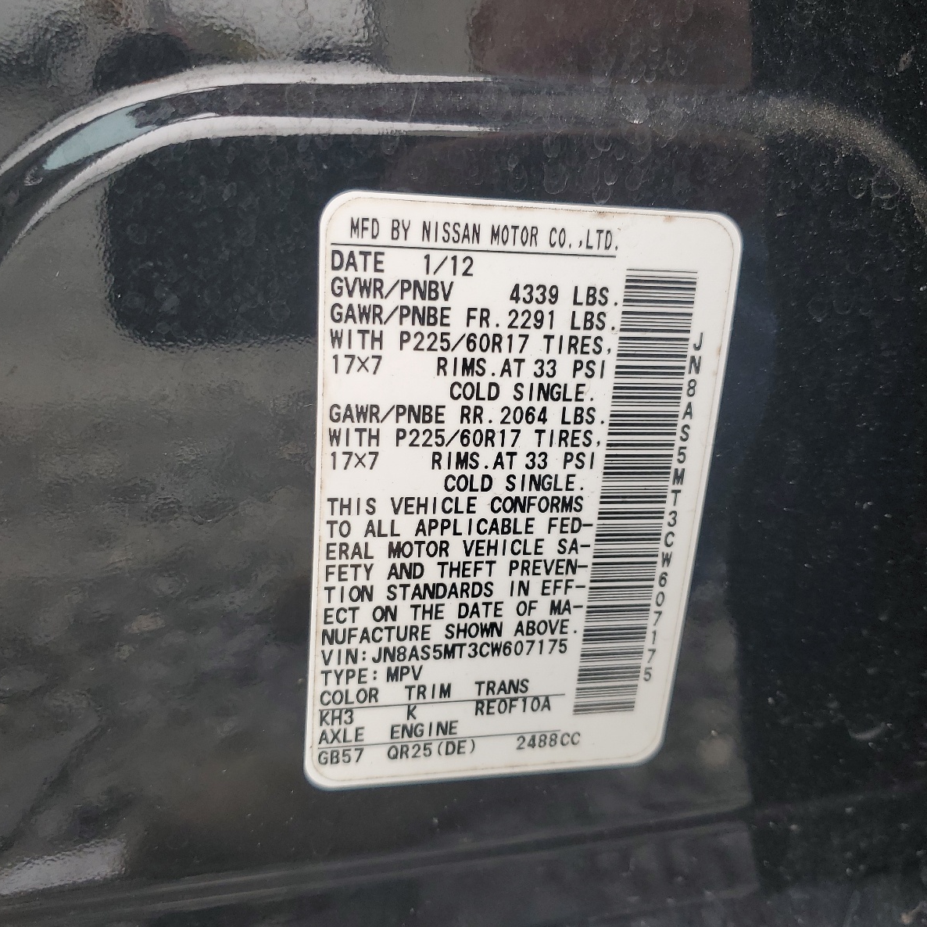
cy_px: 467
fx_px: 939
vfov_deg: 52.5
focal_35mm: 31
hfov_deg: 52.5
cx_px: 467
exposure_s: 1/192
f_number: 1.5
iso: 50
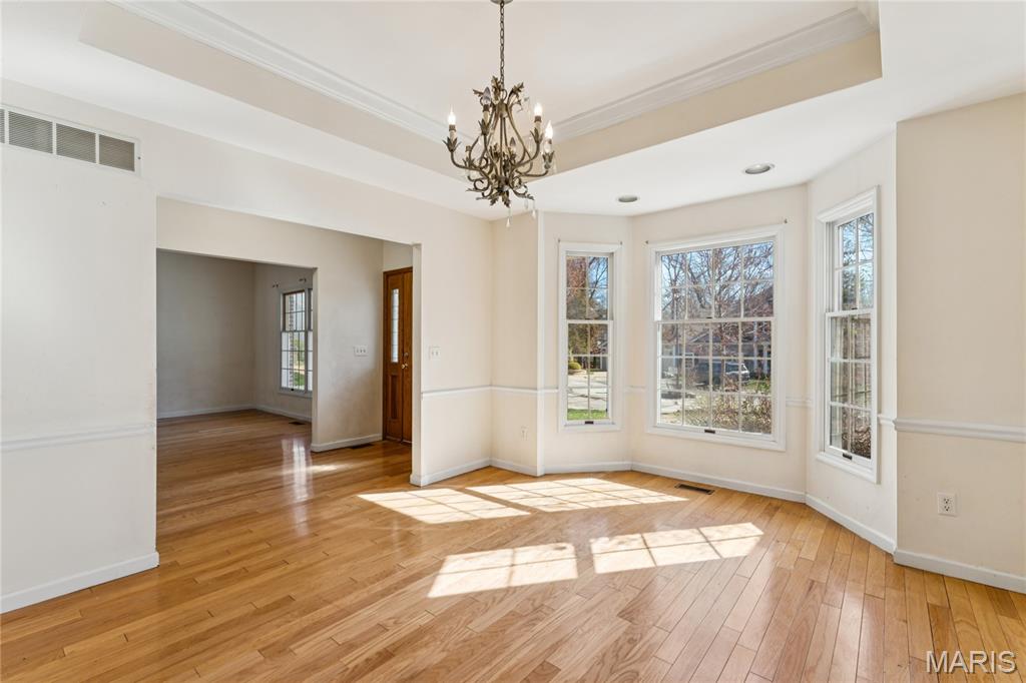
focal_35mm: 16
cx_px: 513
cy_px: 342
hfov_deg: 97.1
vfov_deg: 74.1
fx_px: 453
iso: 100
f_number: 13
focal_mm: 15.9
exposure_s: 1/10
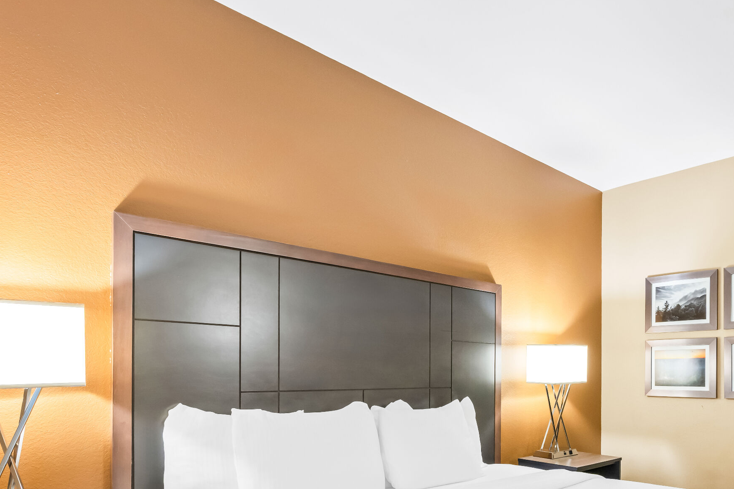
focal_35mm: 24
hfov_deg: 71.5
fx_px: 489
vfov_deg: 49.6
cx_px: 490
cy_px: 400
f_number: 8
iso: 800
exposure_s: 1/1.25
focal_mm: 14
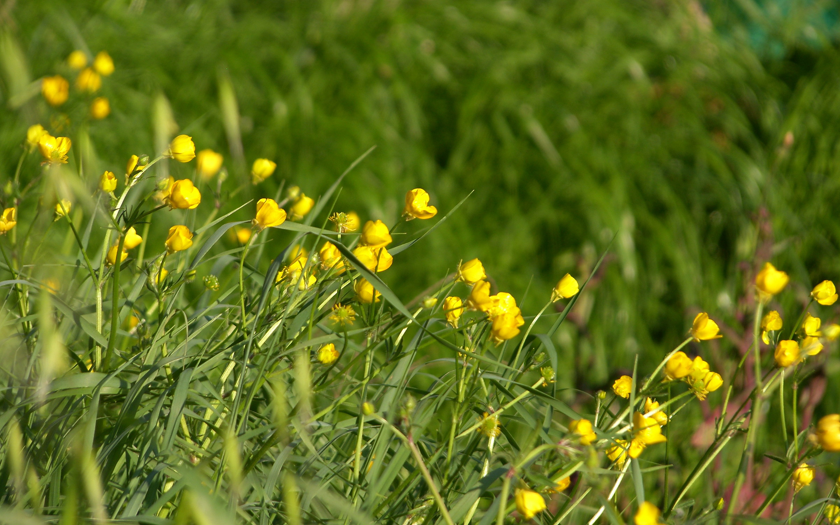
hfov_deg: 4.7
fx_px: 10209
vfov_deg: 2.9
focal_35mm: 446
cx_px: 420
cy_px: 265
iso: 50
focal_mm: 104.7
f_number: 4.6
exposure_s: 1/400
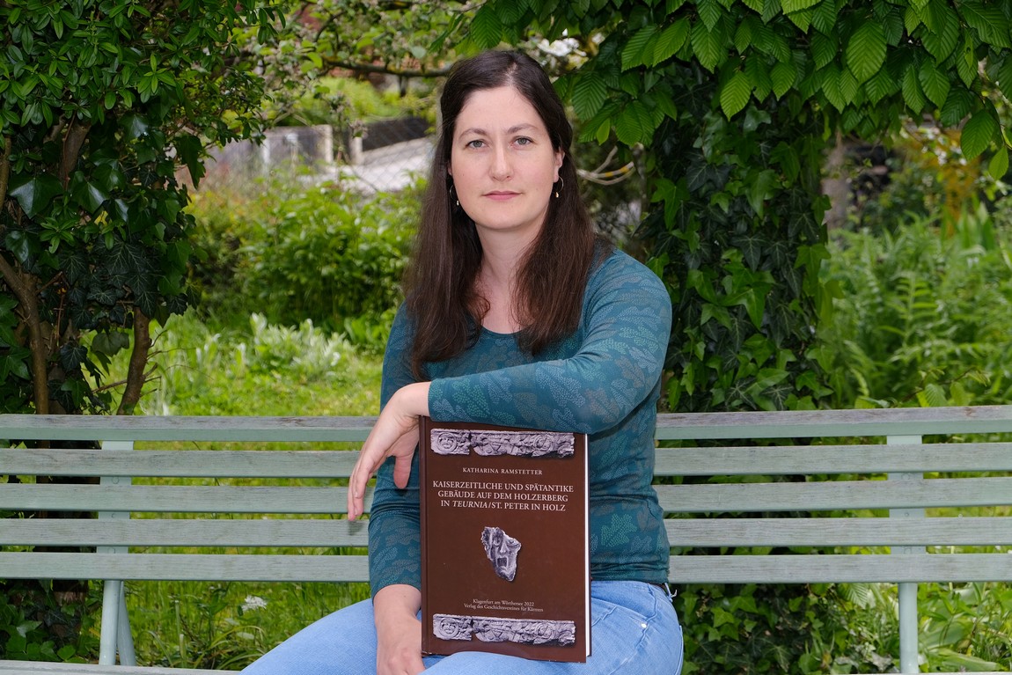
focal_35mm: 73
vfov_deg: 18.7
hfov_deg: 27.7
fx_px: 2052
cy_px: 338
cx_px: 506
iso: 160
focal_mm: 48.4
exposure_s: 1/170
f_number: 5.6
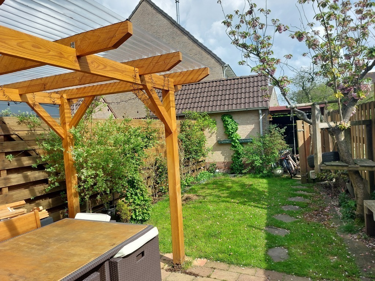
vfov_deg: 54.9
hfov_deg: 69.4
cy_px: 140
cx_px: 188
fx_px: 271
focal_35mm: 25
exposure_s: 1/629
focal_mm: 5.23
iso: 25
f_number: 1.8
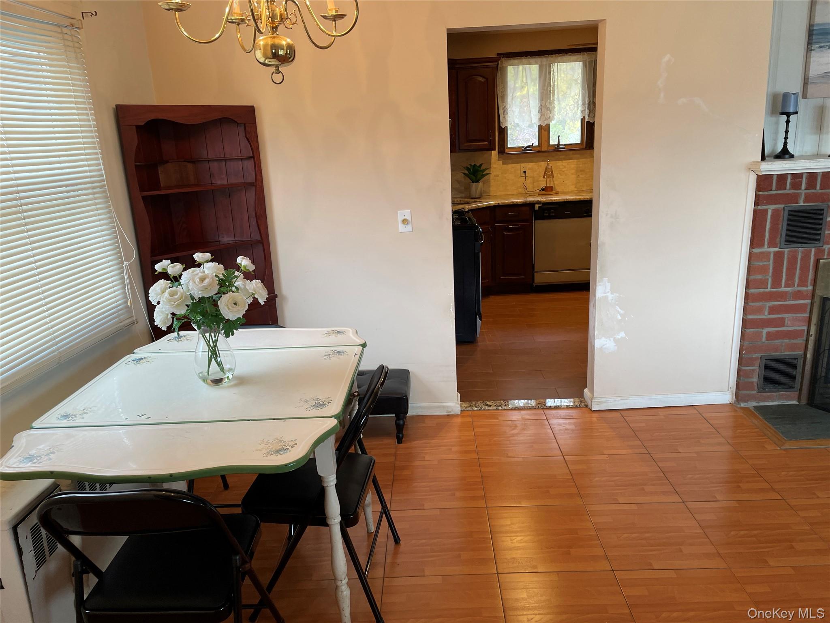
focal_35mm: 26
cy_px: 312
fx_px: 623
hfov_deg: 67.3
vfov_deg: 53.1
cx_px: 415
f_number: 1.6
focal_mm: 4.2
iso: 64
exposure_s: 1/60
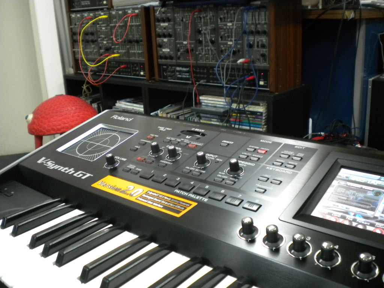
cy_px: 144
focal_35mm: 35
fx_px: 388
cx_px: 192
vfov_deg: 40.7
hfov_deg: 52.6
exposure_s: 1/23.8
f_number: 3.1
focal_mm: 6.3
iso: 400
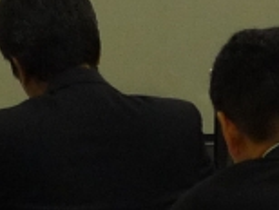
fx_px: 2543
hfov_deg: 6.2
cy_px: -221
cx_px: -130
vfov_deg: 4.7
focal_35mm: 315
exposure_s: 1/40
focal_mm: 7.5
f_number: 4.5
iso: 200
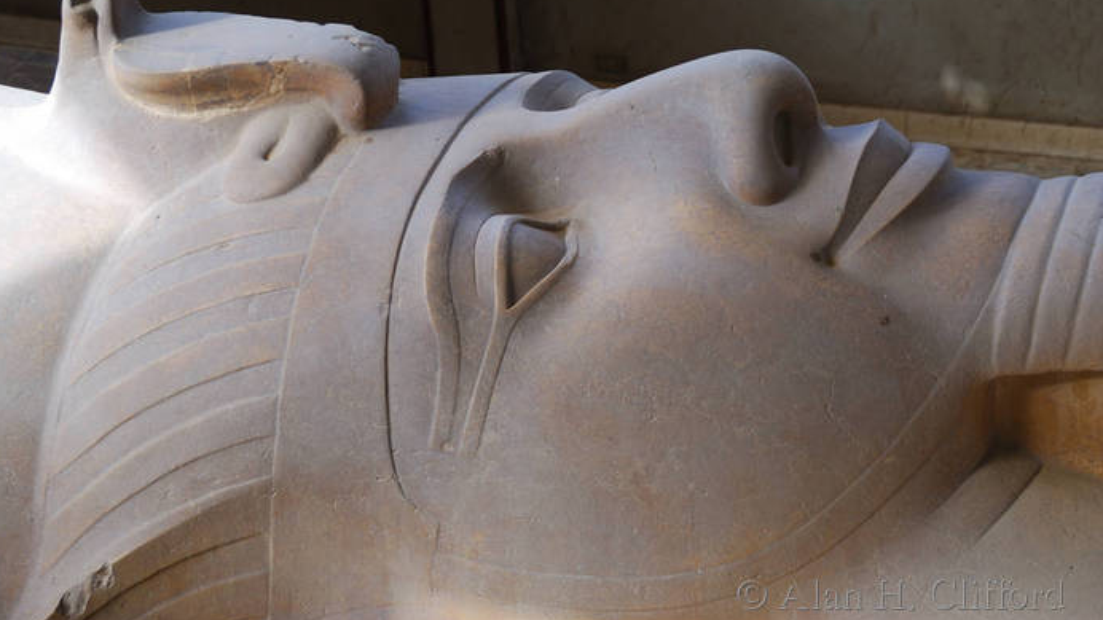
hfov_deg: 24.3
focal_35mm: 88
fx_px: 2560
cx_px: 552
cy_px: 260
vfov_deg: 13.8
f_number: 4.8
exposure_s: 1/30
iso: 100
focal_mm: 55
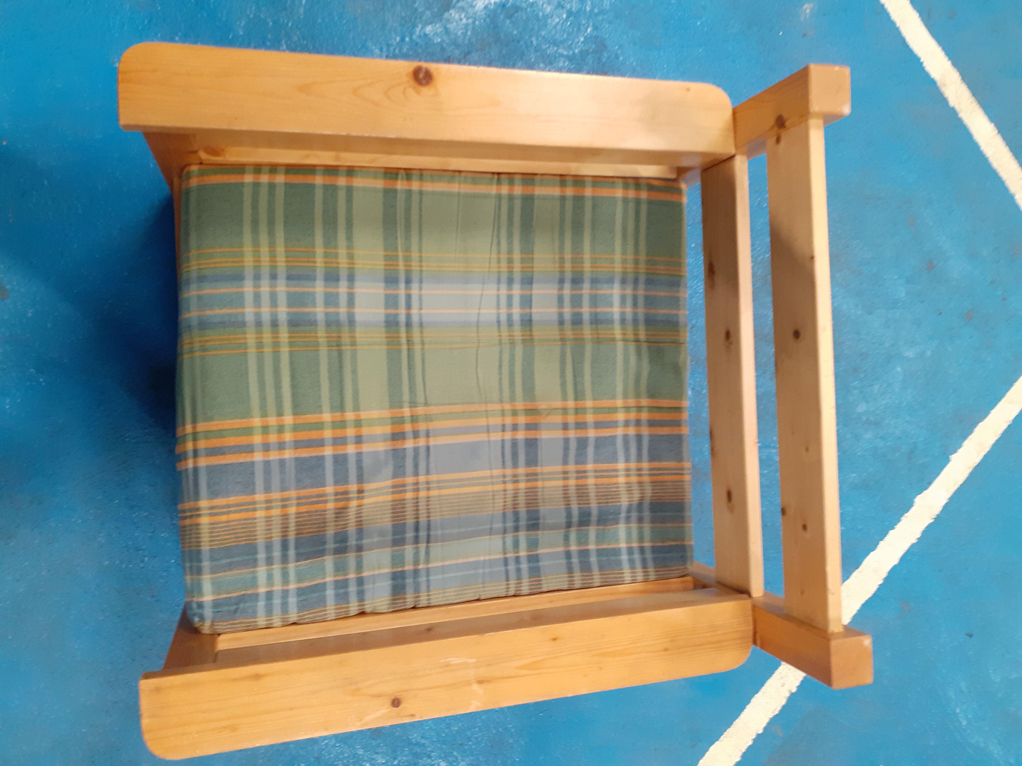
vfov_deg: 51.4
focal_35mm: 27
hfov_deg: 65.3
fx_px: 797
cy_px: 383
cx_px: 511
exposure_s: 1/25
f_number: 1.9
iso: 200
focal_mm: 3.6
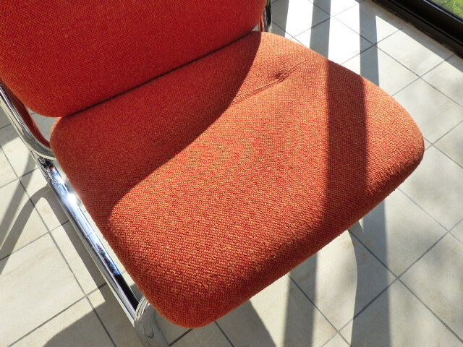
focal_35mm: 30
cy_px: 174
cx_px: 232
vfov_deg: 46.8
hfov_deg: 60.0
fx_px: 401
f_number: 4
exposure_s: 1/800
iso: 250
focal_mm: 5.5
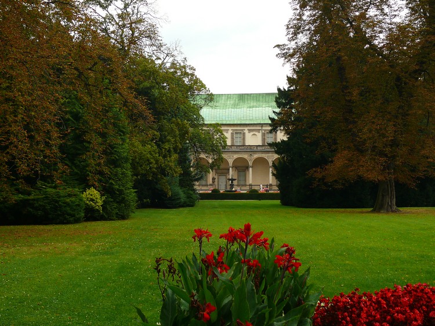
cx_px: 218
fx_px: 691
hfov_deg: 34.9
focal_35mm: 55
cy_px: 163
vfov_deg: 26.5
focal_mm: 11.6
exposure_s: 1/50
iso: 100
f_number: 3.2
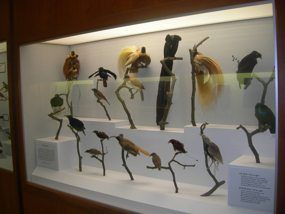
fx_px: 313
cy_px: 107
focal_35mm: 38
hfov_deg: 49.0
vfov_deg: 37.7
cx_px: 142
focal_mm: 7.8
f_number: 2.8
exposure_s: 1/17.1
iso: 50
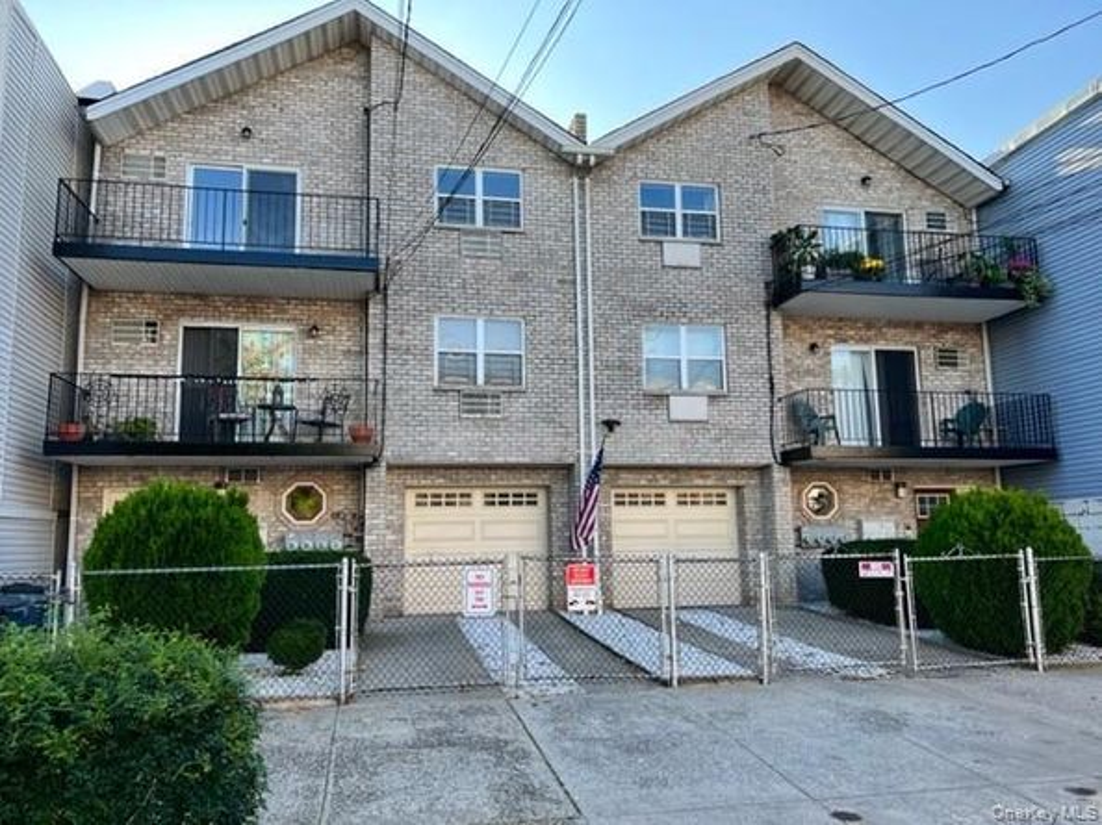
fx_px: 827
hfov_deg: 67.3
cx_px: 551
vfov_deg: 53.0
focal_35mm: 26
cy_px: 412
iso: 50
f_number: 1.5
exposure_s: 1/687
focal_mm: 5.7
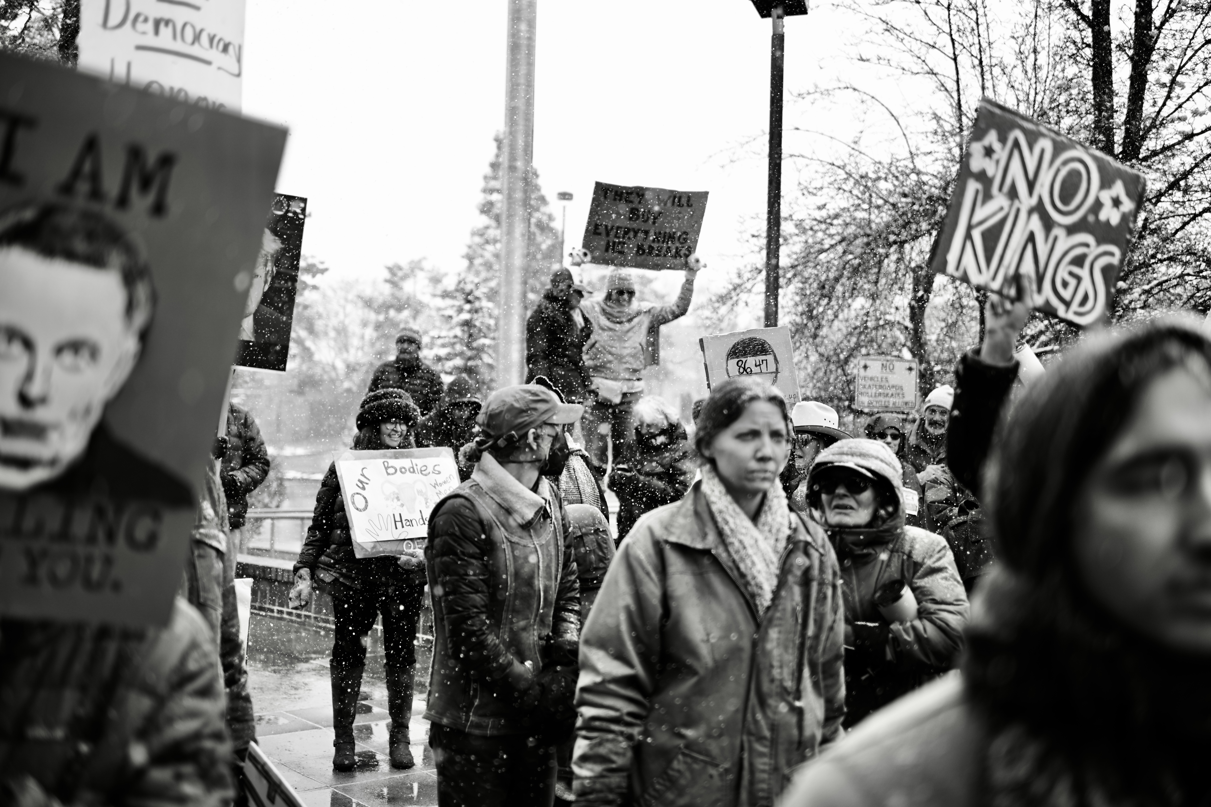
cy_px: 404
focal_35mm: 40
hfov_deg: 48.5
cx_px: 606
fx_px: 1345
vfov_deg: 33.4
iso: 100
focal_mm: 40
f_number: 2
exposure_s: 1/800
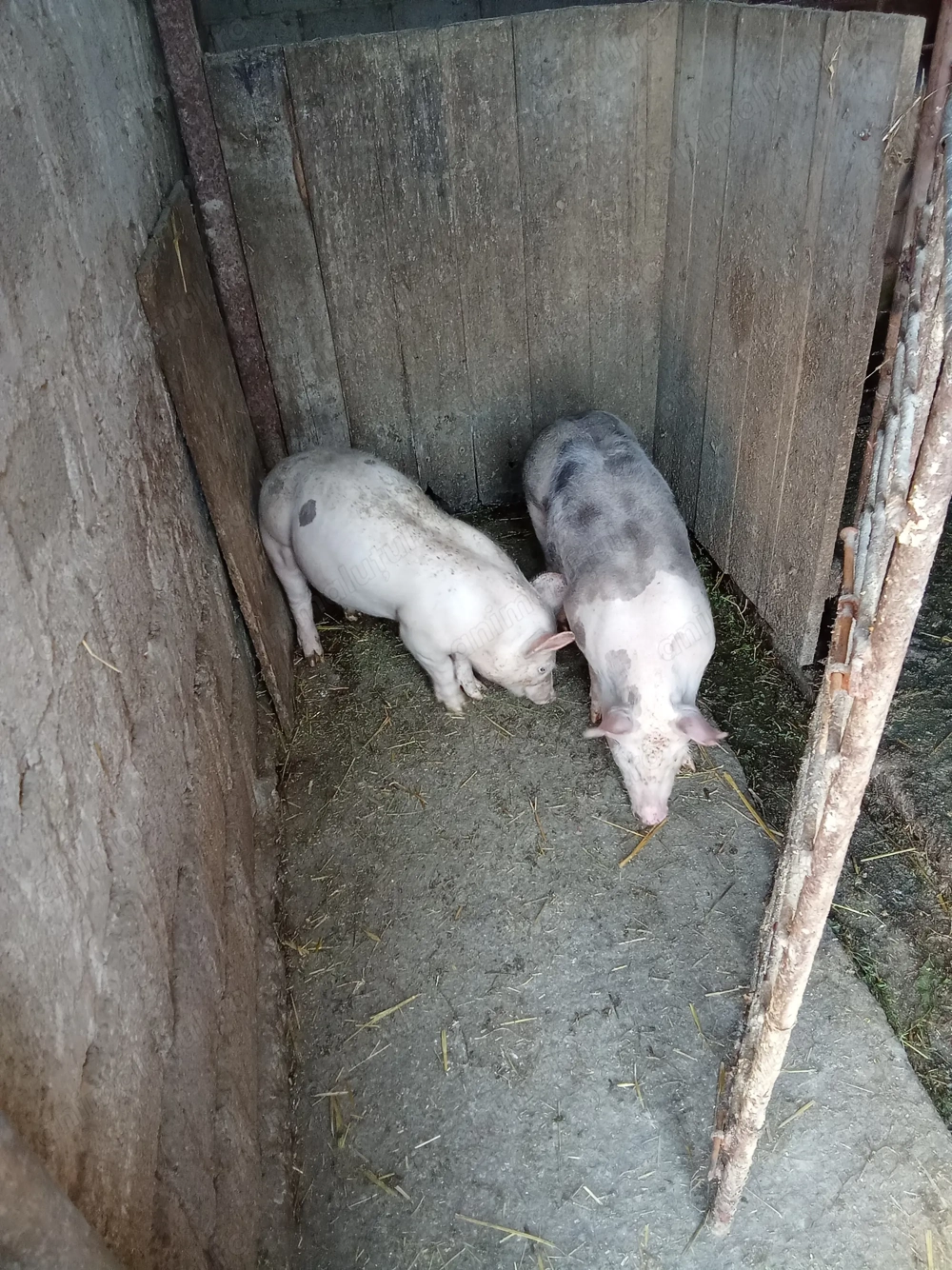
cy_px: 635
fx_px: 1027
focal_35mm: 28
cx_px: 476
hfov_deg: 49.7
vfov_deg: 63.5
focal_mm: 2.78
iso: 400
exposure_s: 1/33.3
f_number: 2
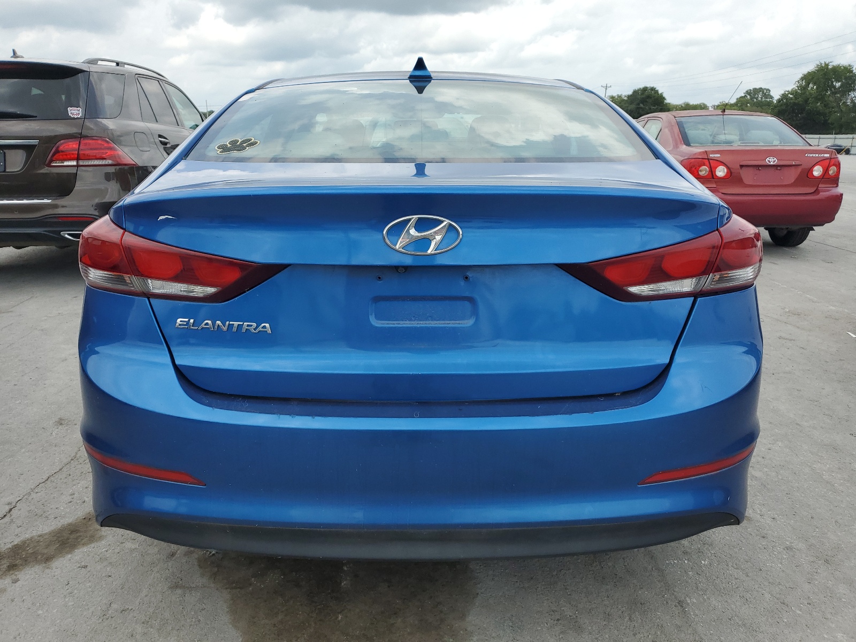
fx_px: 643
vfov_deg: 53.1
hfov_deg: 67.3
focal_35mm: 26
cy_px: 321
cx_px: 428
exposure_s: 1/2500
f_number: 1.5
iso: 50
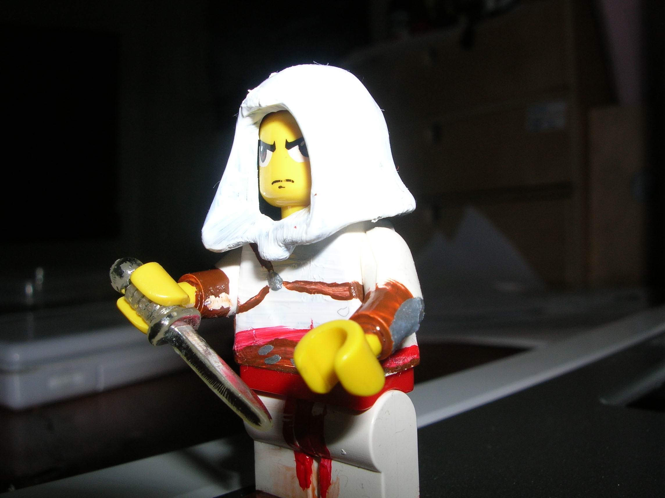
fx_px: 672
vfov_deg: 40.6
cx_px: 332
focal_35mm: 35
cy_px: 249
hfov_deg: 52.7
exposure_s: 1/60.1
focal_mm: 5.8
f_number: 5.6
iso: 50
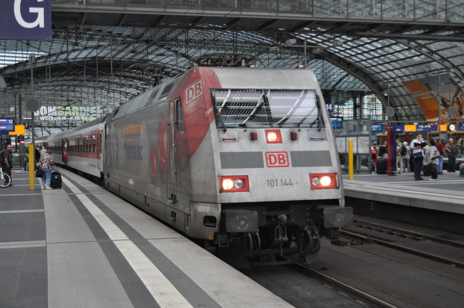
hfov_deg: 37.9
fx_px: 676
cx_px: 232
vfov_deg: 25.7
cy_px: 154
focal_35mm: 52
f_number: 5
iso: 1600
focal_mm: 35
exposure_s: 1/320
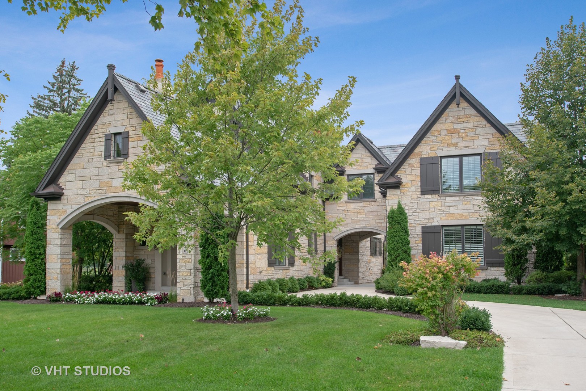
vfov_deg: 37.9
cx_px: 293
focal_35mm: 35
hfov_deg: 54.4
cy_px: 196
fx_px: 570
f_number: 8
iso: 400
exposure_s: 1/100
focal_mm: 35
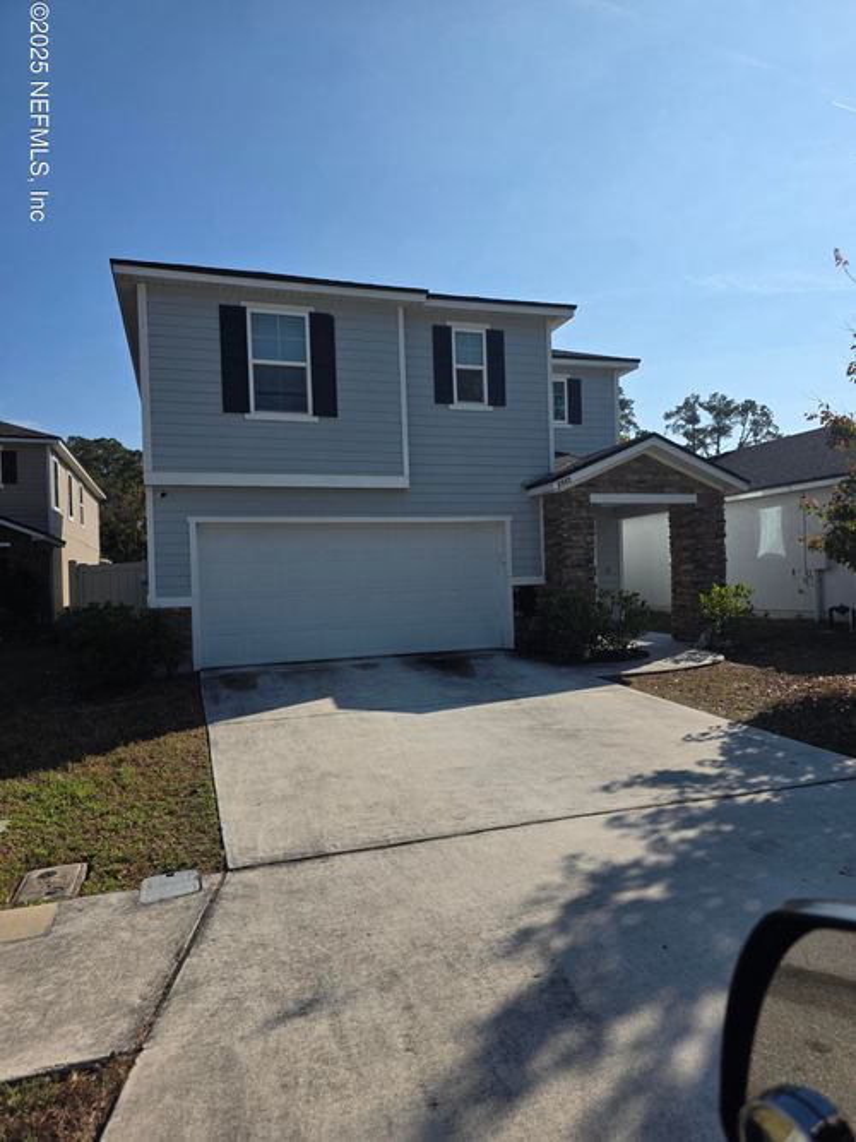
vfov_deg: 73.9
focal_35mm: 23
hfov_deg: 58.9
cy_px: 571
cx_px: 428
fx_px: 759
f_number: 1.7
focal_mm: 6.3
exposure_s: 1/7944
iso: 64
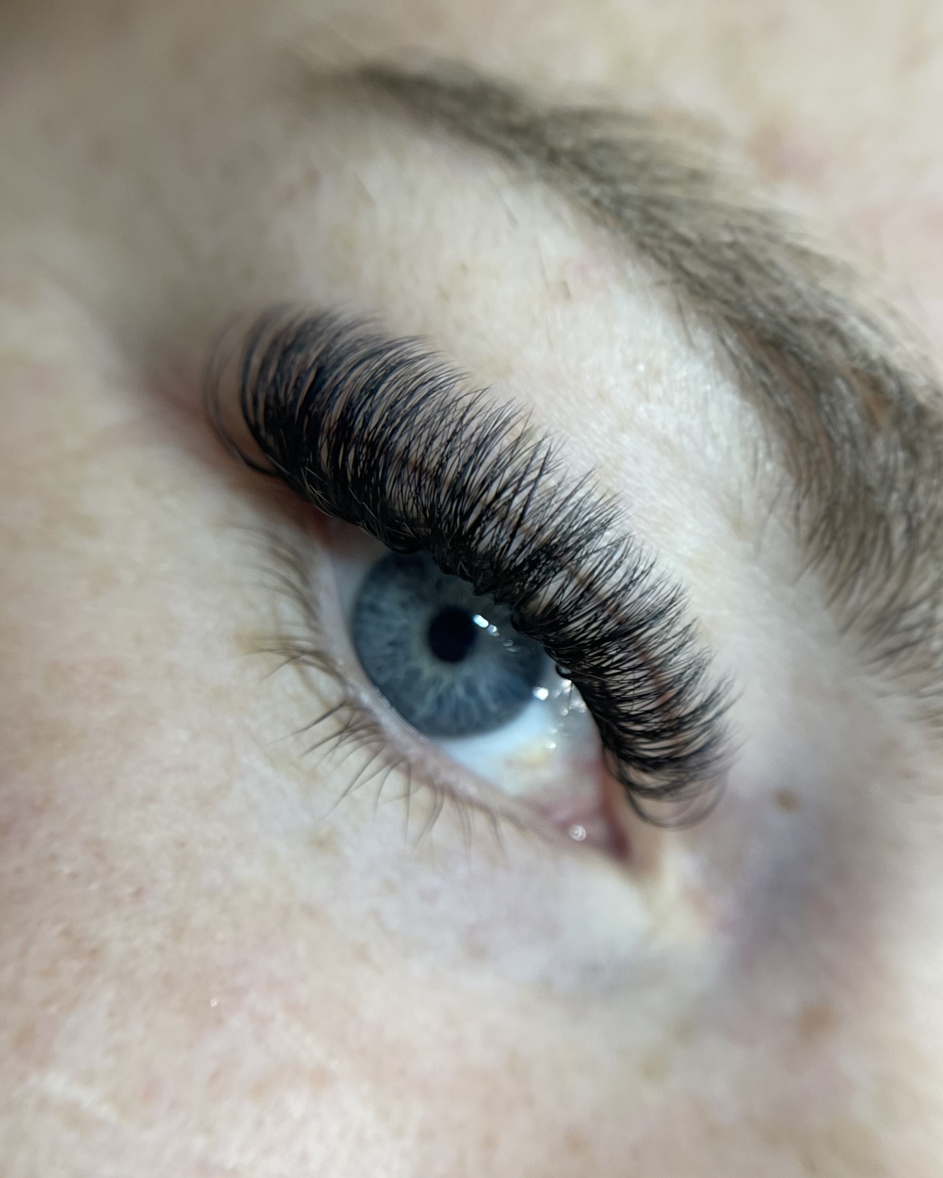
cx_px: 476
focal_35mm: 28
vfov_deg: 62.1
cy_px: 537
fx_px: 977
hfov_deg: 51.5
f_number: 1.6
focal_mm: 5.1
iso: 100
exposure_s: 1/120
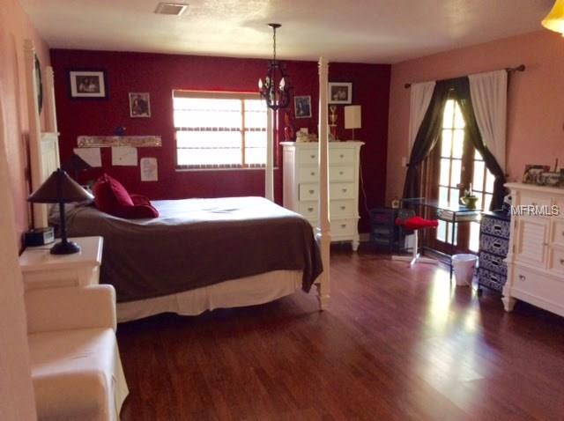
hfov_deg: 56.9
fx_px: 521
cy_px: 210
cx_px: 282
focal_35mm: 32
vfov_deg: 44.1
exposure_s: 1/24
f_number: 2.4
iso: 160
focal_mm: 3.3
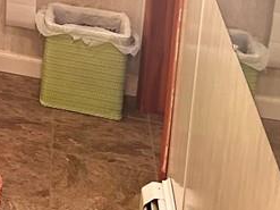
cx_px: -261
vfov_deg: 12.2
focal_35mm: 108
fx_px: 873
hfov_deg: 15.1
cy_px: -201
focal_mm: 5.7
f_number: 1.5
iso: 125
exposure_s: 1/60
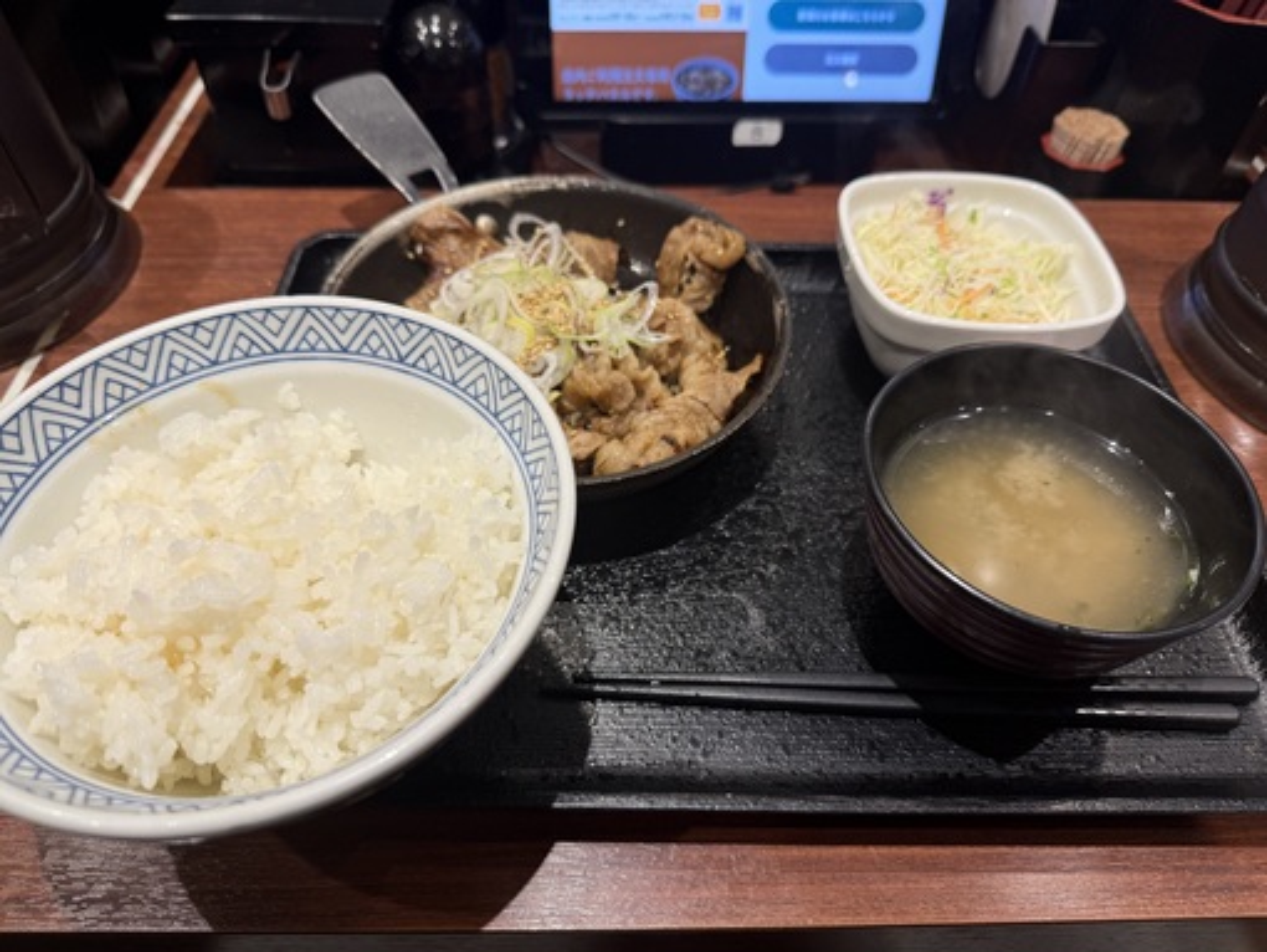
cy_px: 476
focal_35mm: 24
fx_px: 879
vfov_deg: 56.9
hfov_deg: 71.6
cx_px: 634
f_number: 1.78
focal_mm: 6.76
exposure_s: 1/121
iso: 100
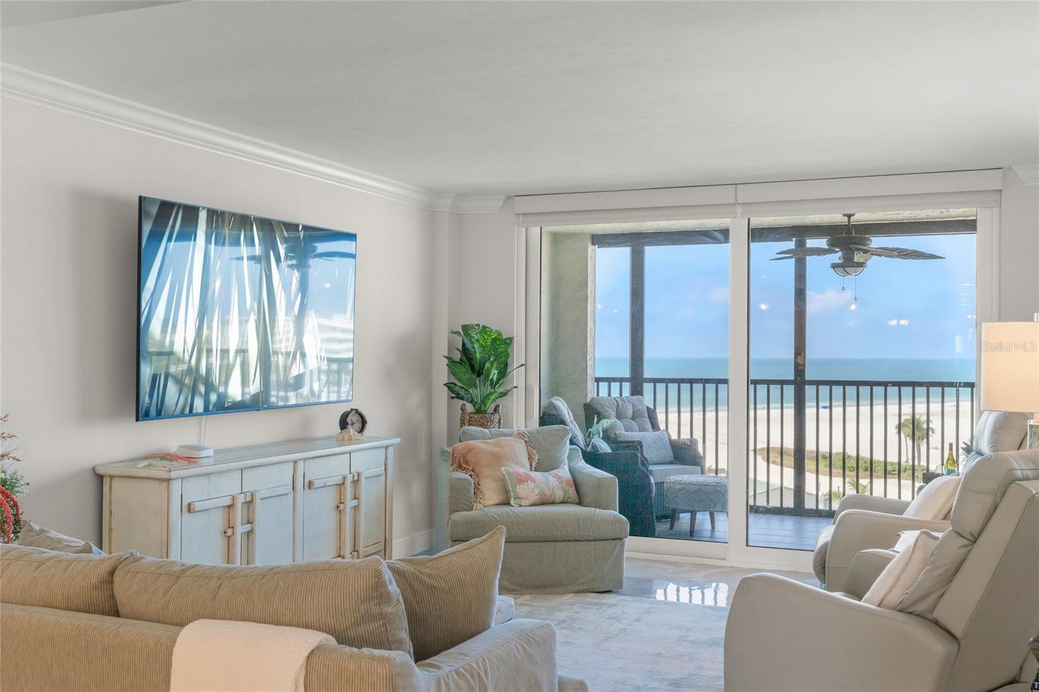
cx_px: 520
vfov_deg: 36.9
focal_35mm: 36
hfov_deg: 53.1
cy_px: 346
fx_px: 1039
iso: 320
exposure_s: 1/2
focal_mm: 24
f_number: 9
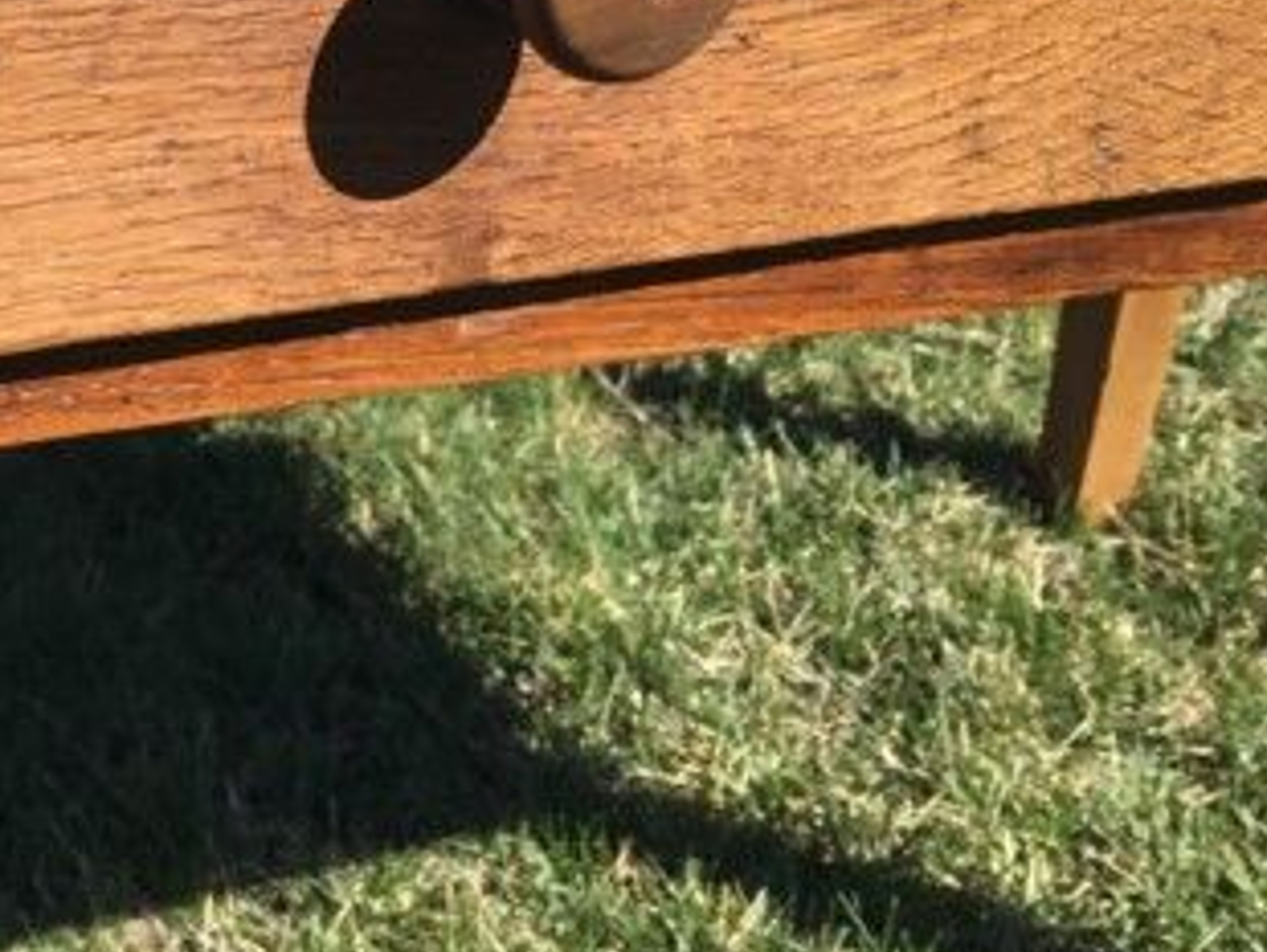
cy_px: 53
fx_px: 2930
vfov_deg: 18.1
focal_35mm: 80
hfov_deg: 22.6
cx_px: -213
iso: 25
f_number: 2.4
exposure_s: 1/741
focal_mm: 3.3
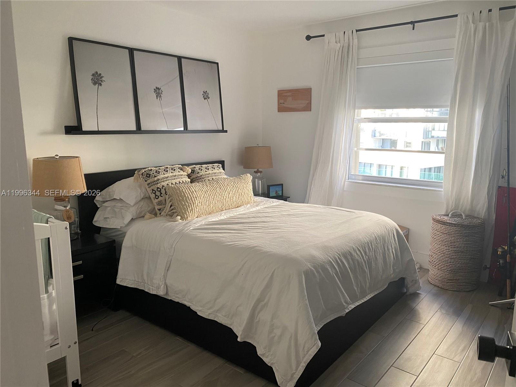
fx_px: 388
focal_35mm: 26
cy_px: 194
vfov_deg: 53.1
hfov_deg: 67.3
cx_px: 258
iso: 125
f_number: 1.8
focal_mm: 4.25
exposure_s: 1/60
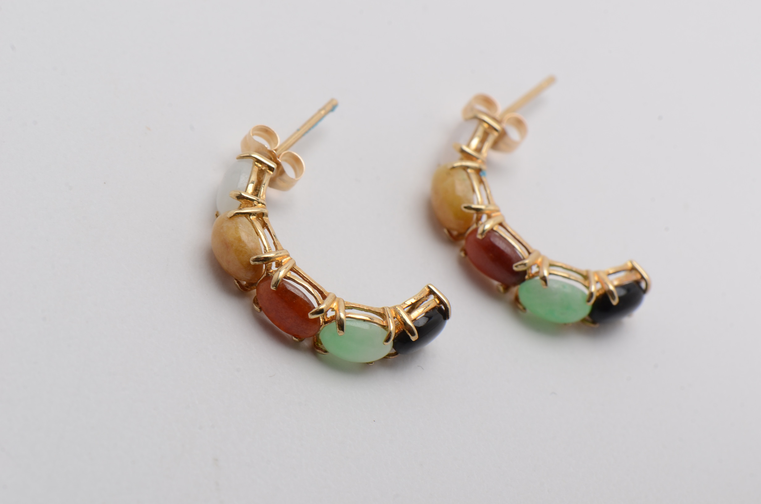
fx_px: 2690
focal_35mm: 128
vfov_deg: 10.7
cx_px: 380
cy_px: 252
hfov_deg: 16.1
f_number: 18
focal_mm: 85
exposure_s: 1/125
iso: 200
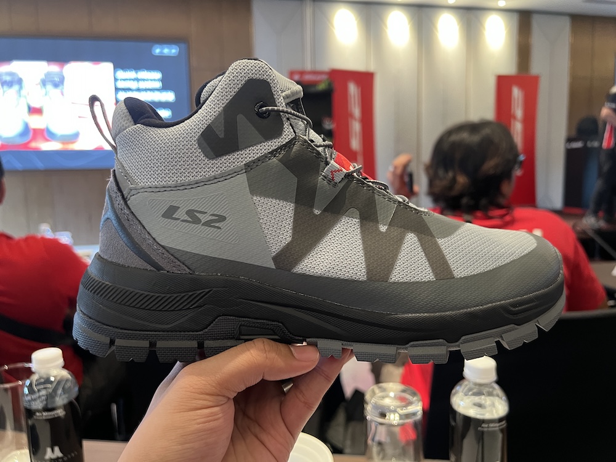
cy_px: 231
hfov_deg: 67.3
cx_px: 308
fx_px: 463
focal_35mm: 26
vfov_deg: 53.1
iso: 320
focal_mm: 5.7
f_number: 1.5
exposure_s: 1/60
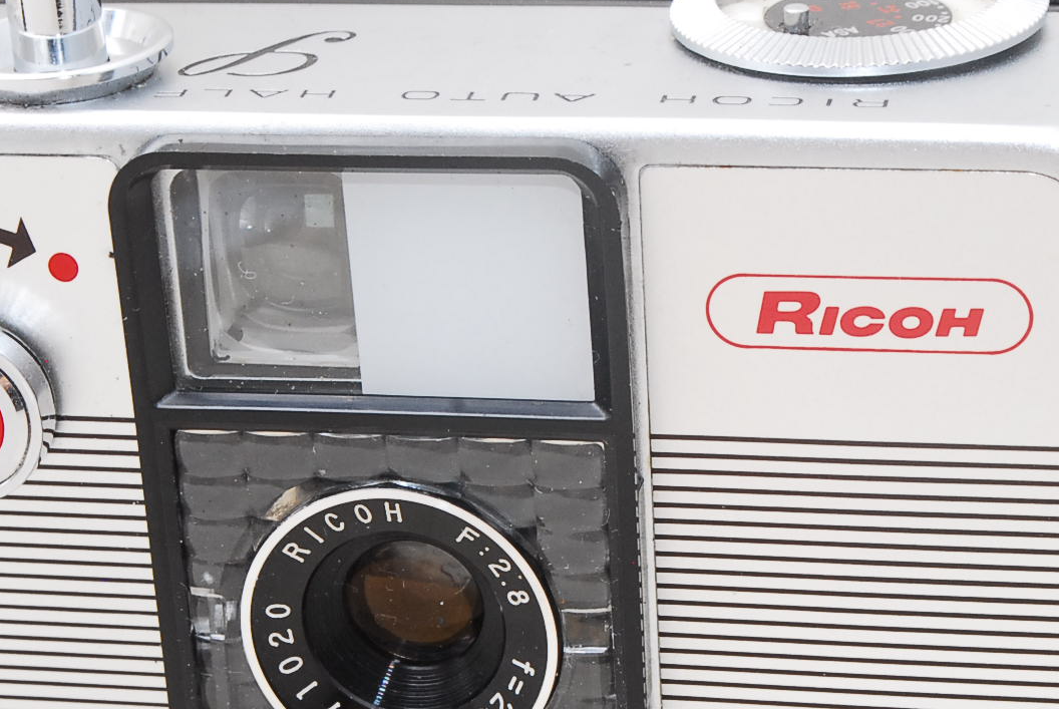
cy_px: 524
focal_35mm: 121
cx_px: 521
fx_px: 3564
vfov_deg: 11.3
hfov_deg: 16.9
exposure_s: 1/125
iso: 640
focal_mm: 44
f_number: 13
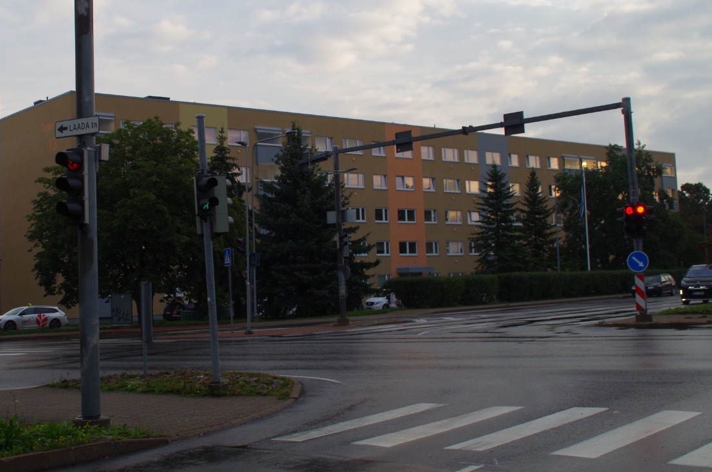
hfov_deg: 37.1
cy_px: 189
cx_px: 232
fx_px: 1046
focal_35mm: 53
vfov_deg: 25.4
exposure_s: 1/60
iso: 250
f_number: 11
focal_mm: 24
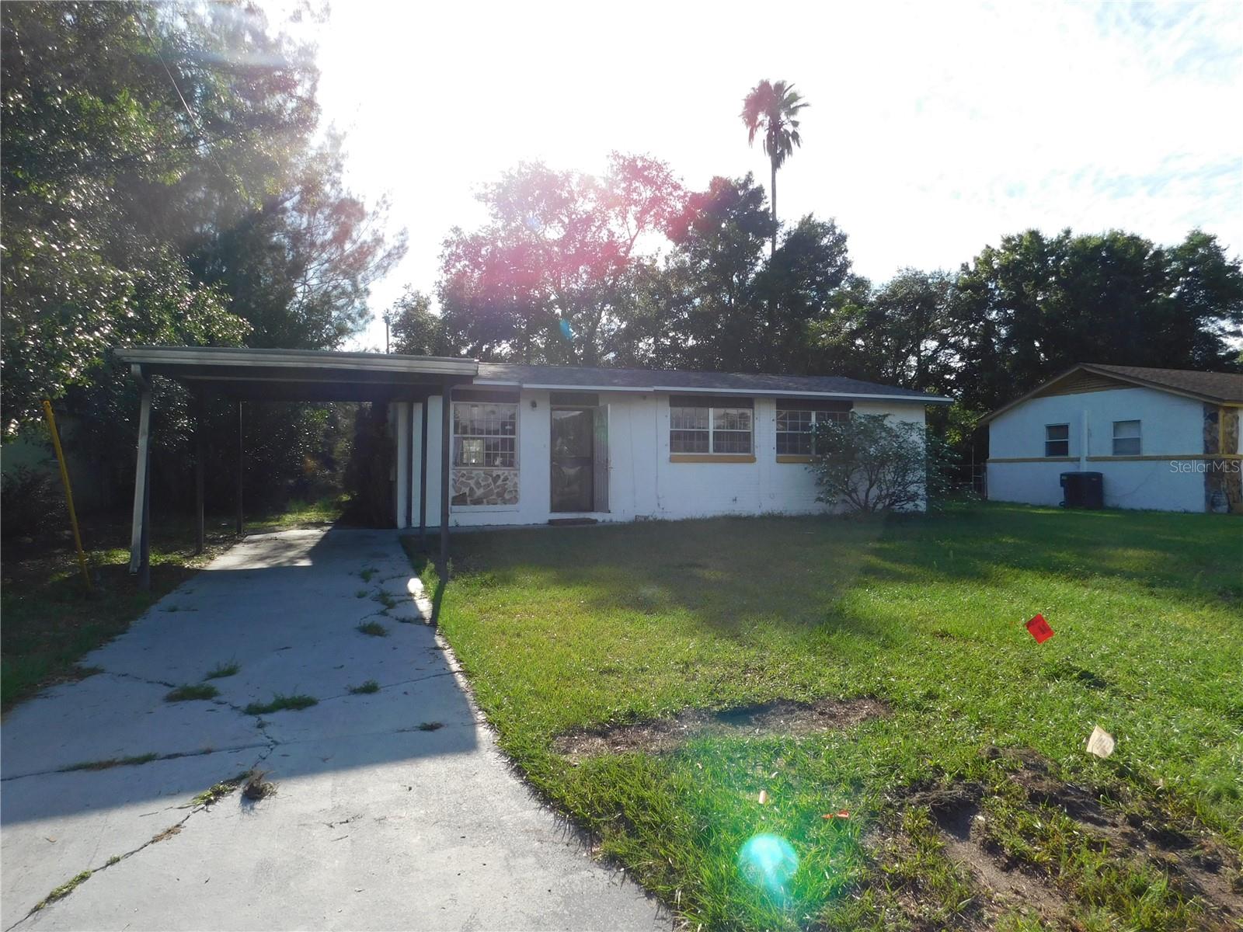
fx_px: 826
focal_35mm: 23
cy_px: 466
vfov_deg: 58.9
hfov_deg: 73.9
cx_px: 622
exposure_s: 1/1250
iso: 125
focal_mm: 4
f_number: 3
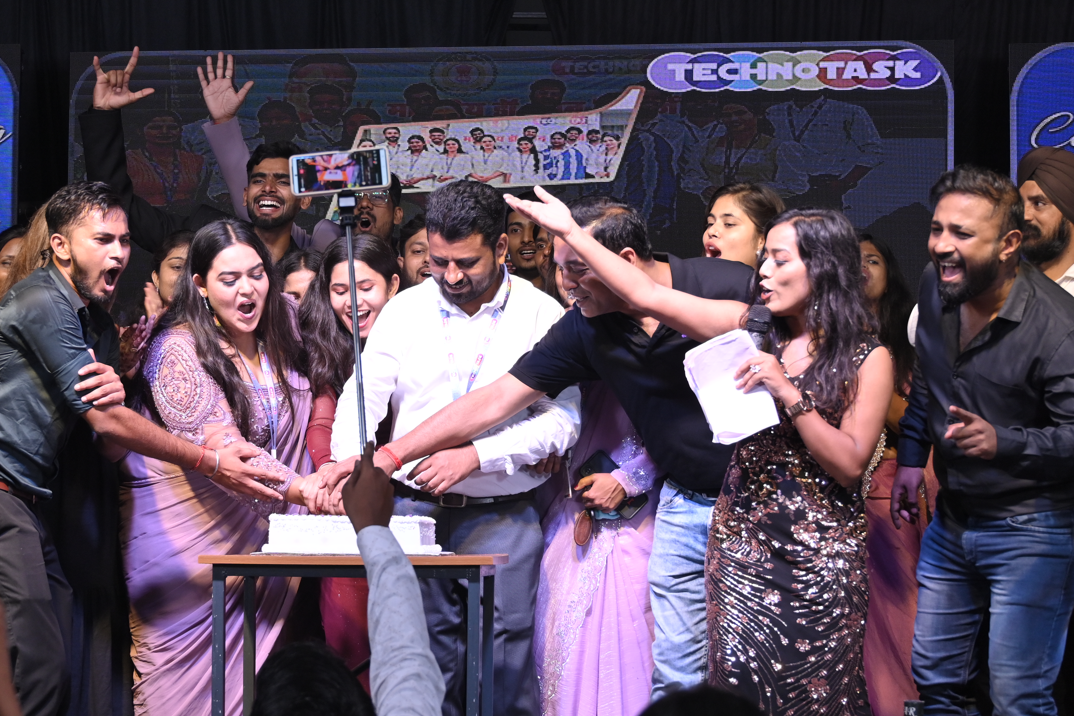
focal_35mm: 83
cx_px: 408
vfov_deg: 16.5
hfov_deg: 24.4
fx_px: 2476
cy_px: 403
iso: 320
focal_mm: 40
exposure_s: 1/200
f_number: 4
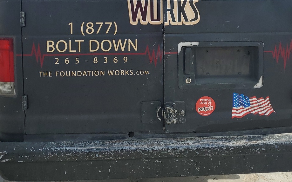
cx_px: 158
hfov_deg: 41.8
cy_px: 13
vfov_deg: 25.9
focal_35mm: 48
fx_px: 382
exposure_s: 1/3333
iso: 50
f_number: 1.5
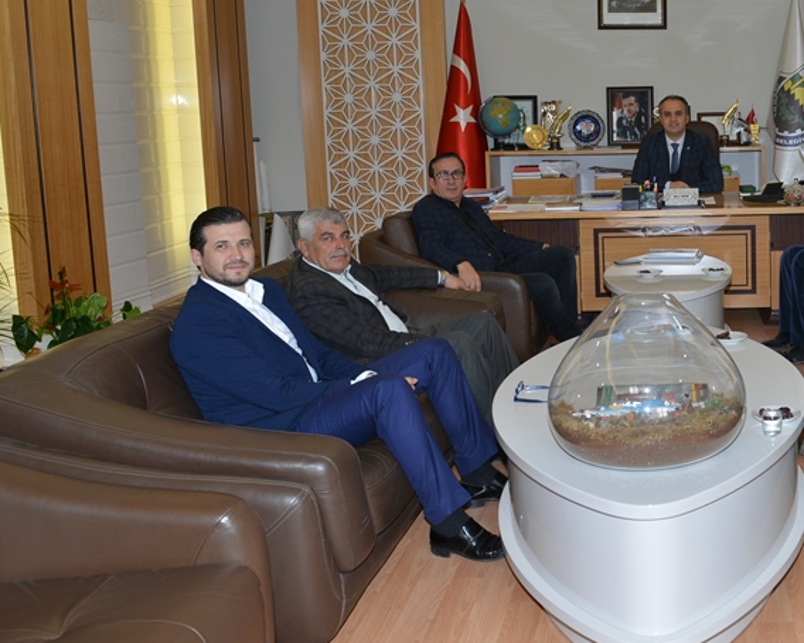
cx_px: 696
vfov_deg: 33.9
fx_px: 1047
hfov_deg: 39.5
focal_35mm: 44
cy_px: 234
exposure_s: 1/60
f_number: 6.3
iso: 500
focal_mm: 26
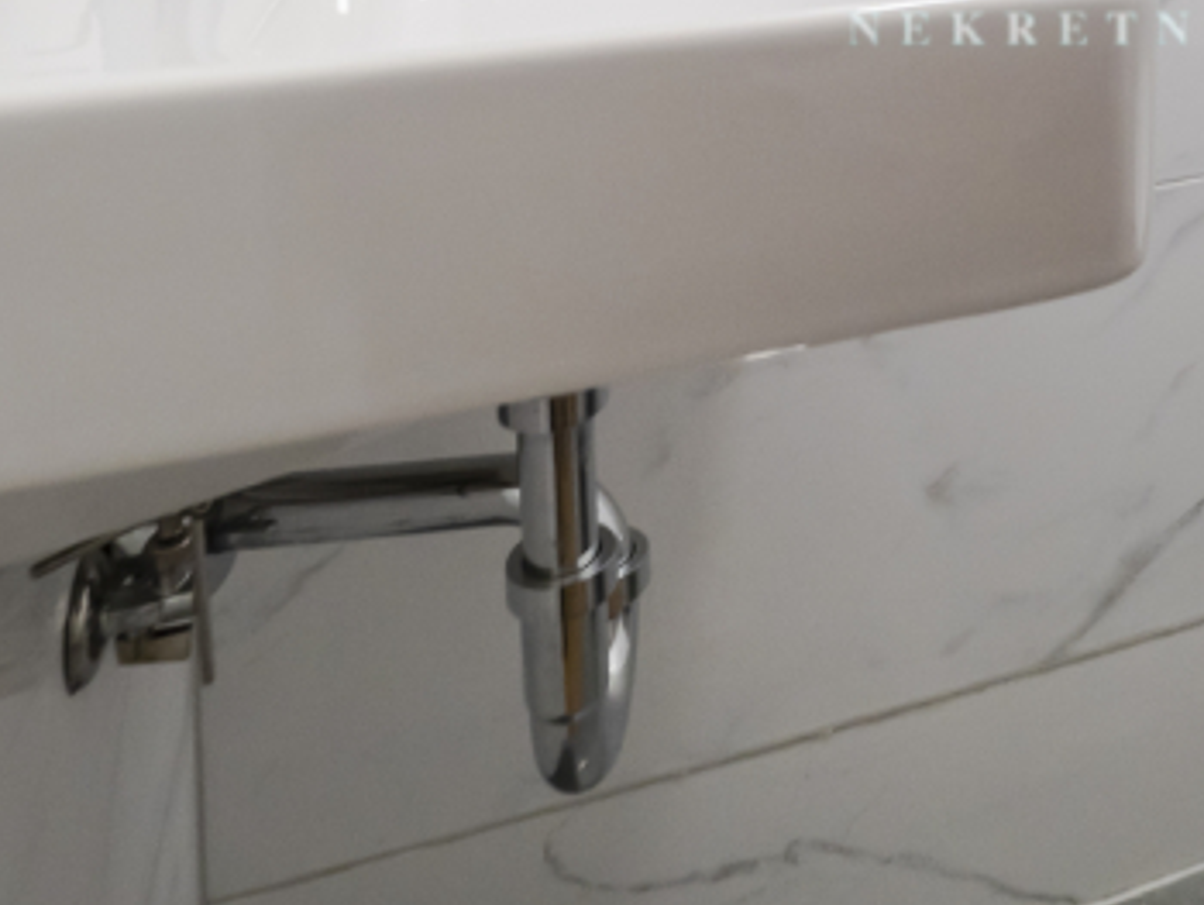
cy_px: -330
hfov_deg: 42.8
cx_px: 1087
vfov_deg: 28.2
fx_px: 1392
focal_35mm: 40
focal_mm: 7
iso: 400
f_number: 4
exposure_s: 1/80
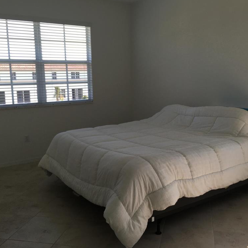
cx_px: 139
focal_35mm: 35
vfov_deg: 47.2
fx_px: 284
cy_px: 122
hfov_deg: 47.1
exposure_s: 1/120
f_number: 2.2
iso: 32
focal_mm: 4.15
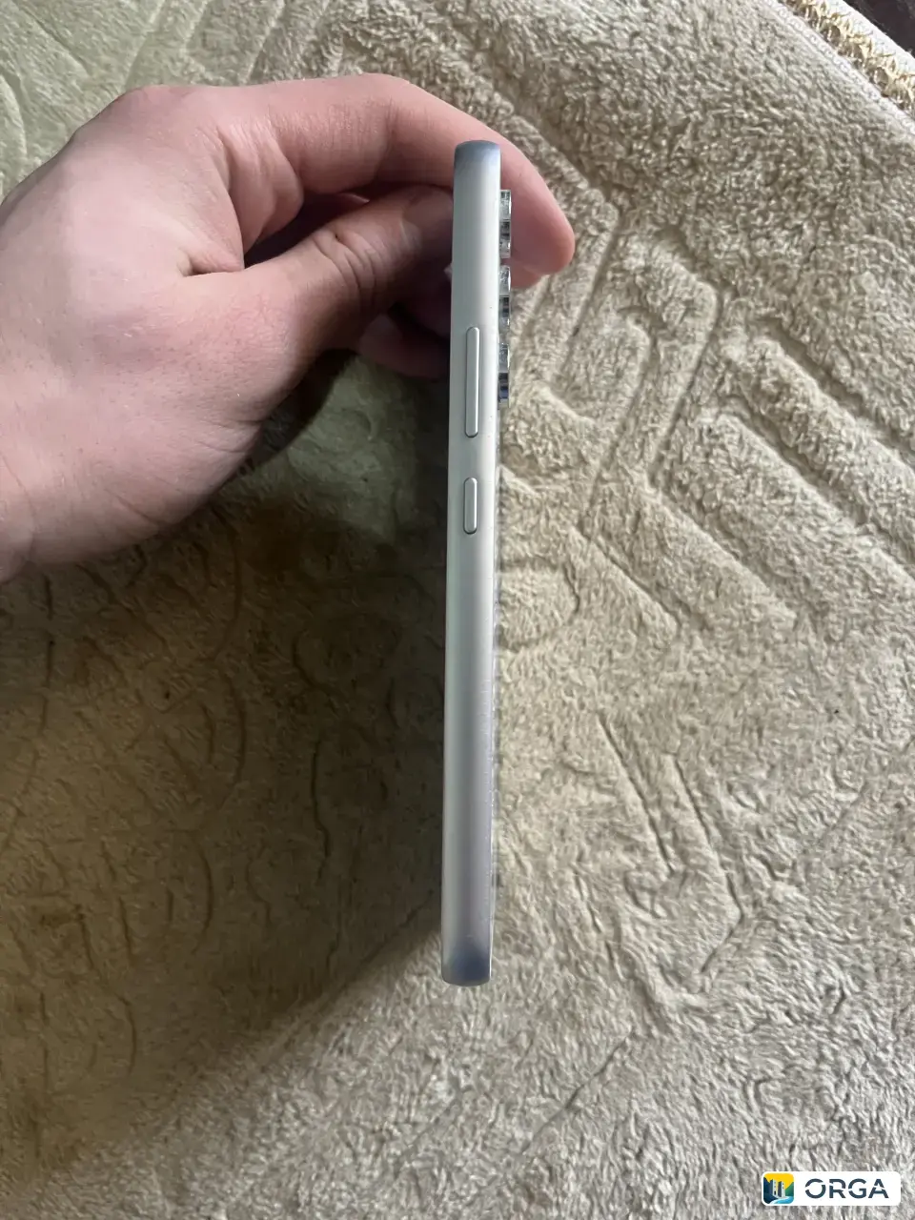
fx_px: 916
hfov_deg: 53.1
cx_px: 458
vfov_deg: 67.3
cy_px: 610
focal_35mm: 26
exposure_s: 1/50
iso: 320
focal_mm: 5.1
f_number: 1.6
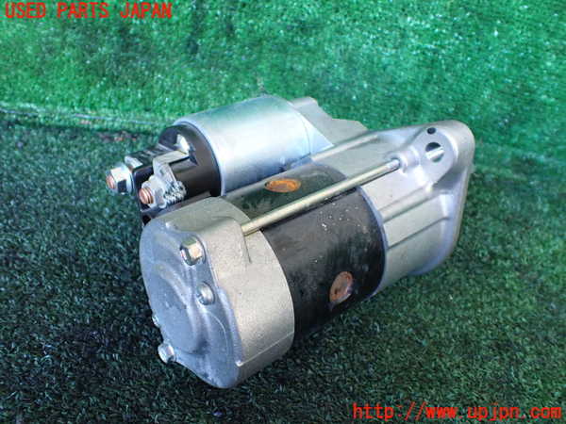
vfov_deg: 46.8
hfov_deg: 60.0
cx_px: 283
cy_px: 212
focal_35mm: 30
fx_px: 491
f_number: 2.3
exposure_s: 1/80
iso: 800
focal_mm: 5.4
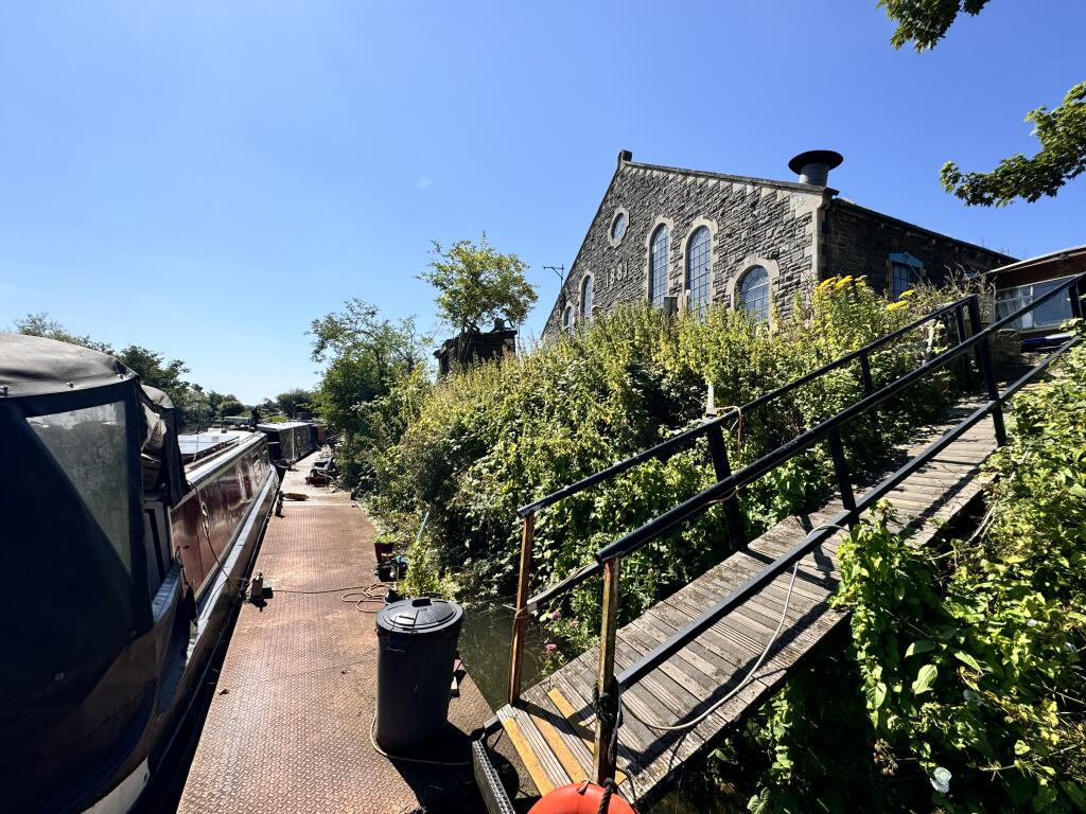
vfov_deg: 85.7
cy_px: 407
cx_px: 543
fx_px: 439
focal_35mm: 14
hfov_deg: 102.1
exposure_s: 1/1637
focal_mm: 2.22
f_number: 2.2
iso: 50
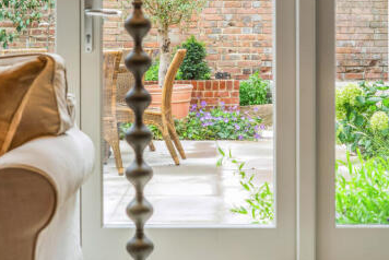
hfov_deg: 22.1
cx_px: 205
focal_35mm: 92
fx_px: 995
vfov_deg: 14.8
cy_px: 48
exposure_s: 1/100
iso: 100
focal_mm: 50
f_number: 4.5
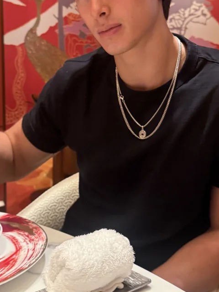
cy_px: 95
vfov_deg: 35.2
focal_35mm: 54
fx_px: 456
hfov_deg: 27.0
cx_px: 111
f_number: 1.78
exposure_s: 1/60
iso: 320
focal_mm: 6.76
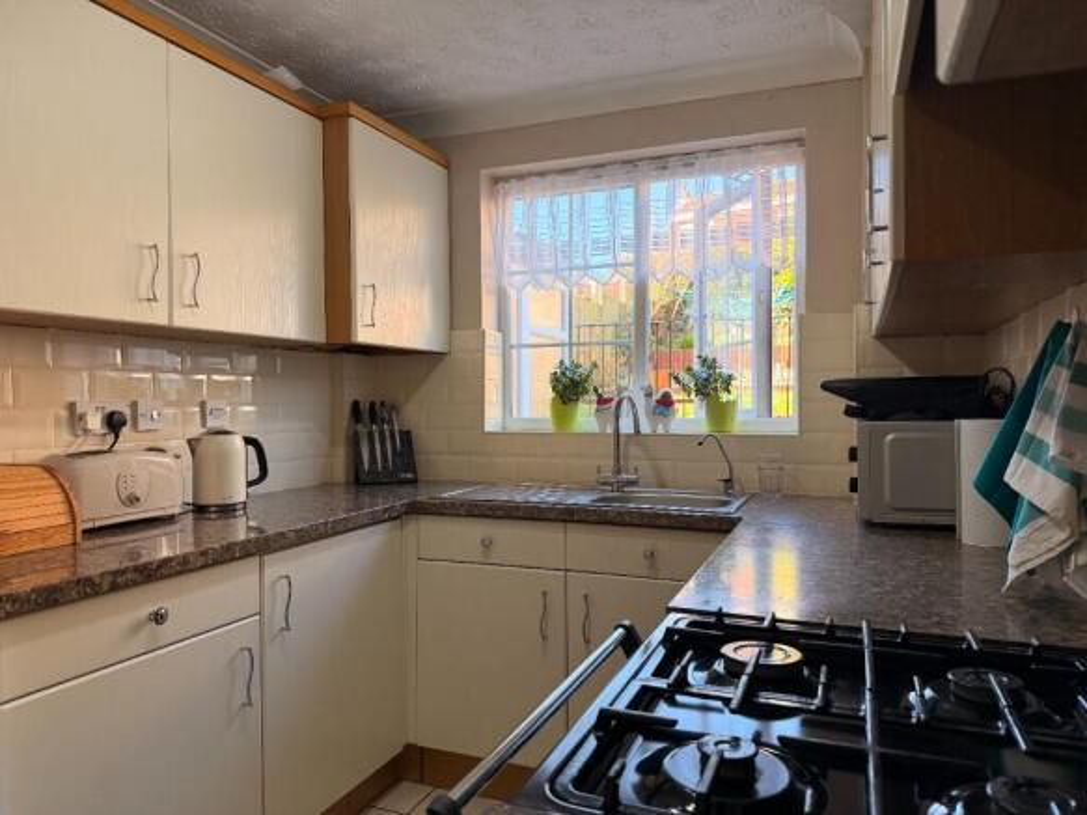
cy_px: 408
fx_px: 753
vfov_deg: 56.8
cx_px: 544
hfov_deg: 71.6
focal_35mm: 24
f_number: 1.78
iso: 160
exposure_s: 1/219
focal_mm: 6.76
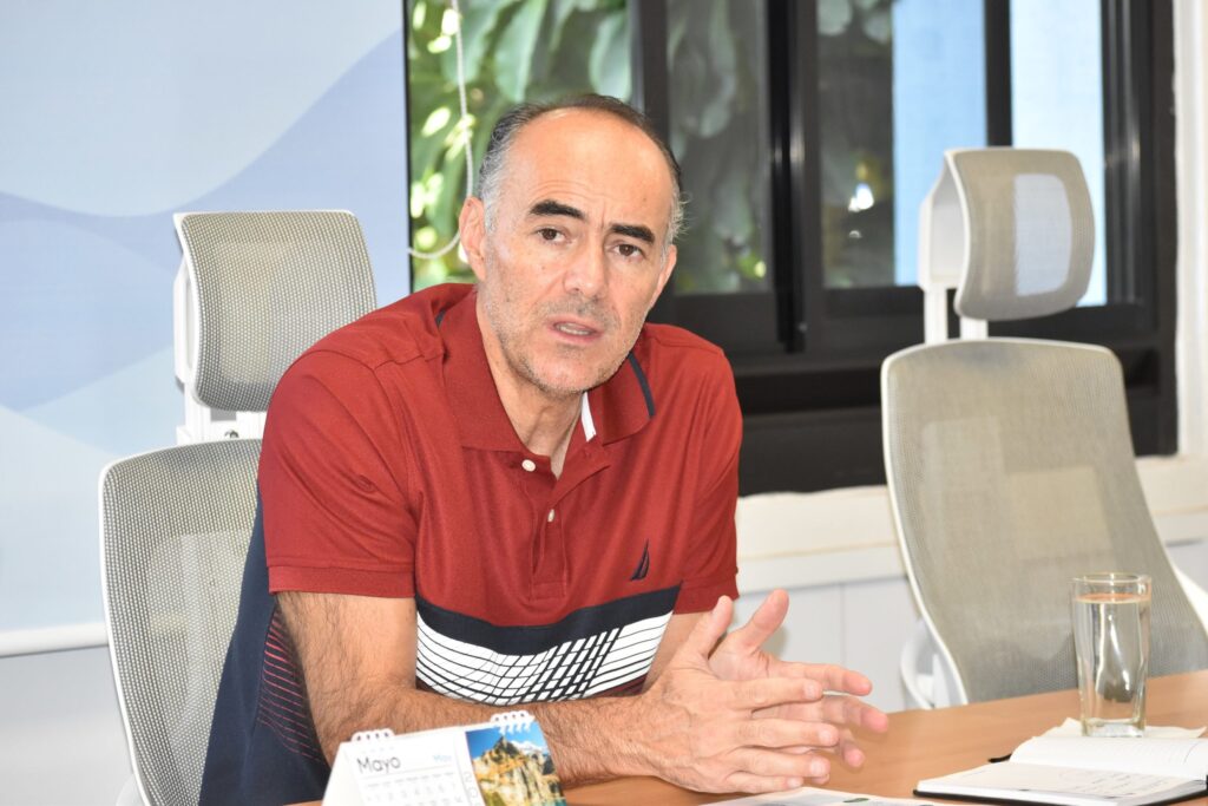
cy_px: 403
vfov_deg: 11.1
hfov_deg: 16.7
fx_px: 4128
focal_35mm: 123
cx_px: 604
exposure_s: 1/200
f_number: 5
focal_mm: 82
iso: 1600
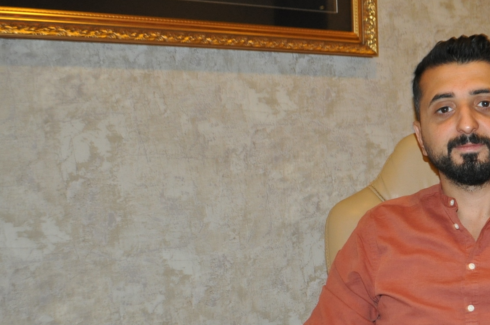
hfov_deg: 33.0
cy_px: 262
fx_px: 789
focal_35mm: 58
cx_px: 429
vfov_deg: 23.0
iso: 800
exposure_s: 1/60
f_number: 3.8
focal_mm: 20
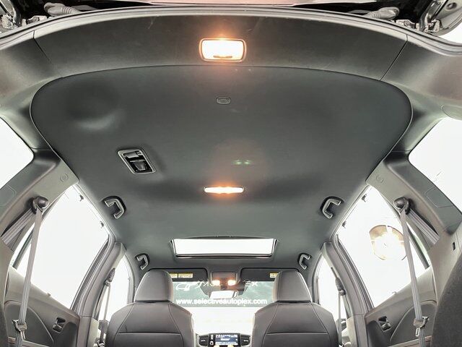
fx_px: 347
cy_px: 174
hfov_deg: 67.3
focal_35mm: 26
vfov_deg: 53.1
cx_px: 231
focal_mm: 5.1
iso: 1000
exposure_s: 1/20
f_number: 1.6
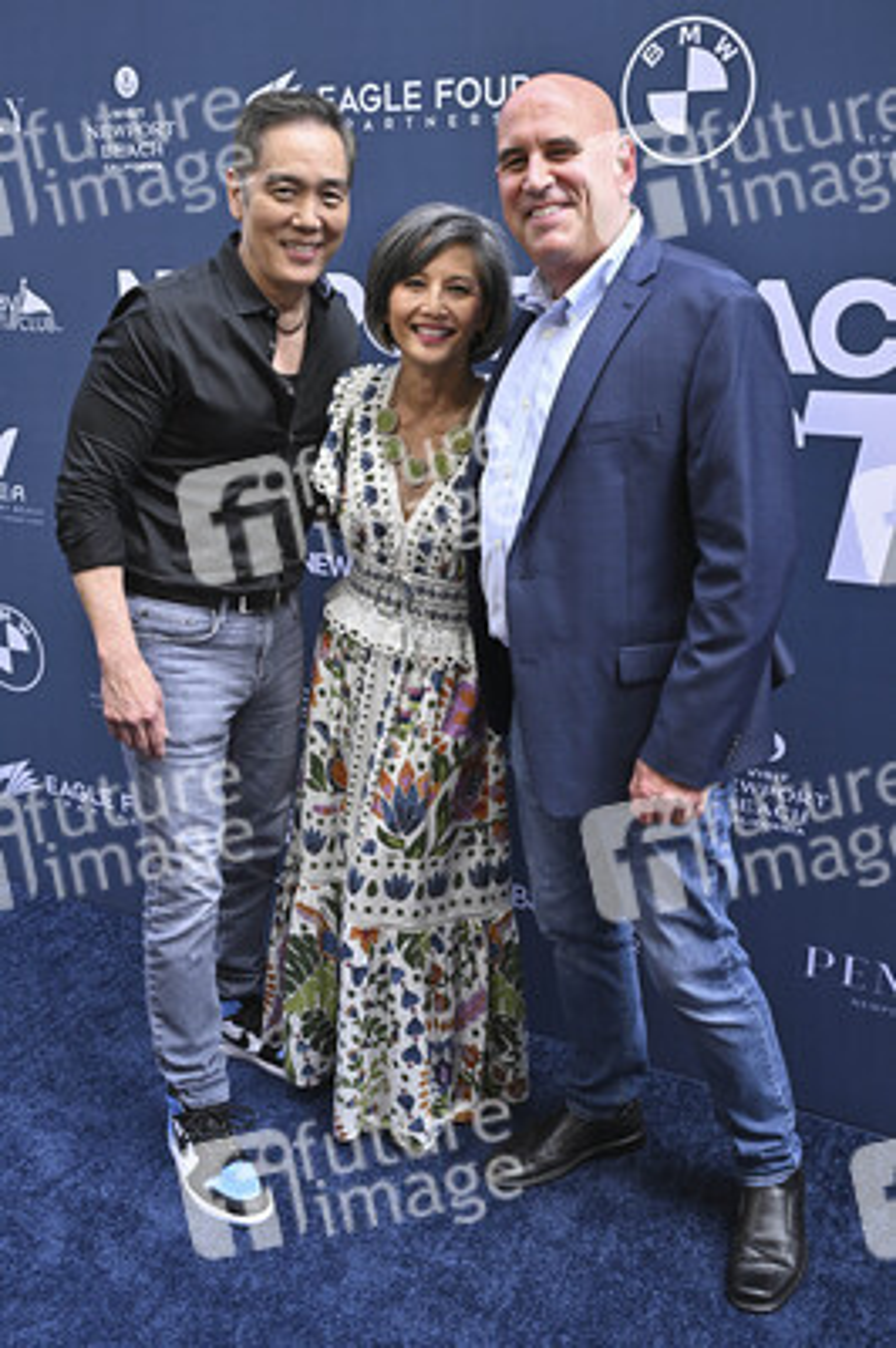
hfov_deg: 38.3
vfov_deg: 55.1
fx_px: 1290
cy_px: 674
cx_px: 448
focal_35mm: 34
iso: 800
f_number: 7.1
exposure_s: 1/320
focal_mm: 34.5
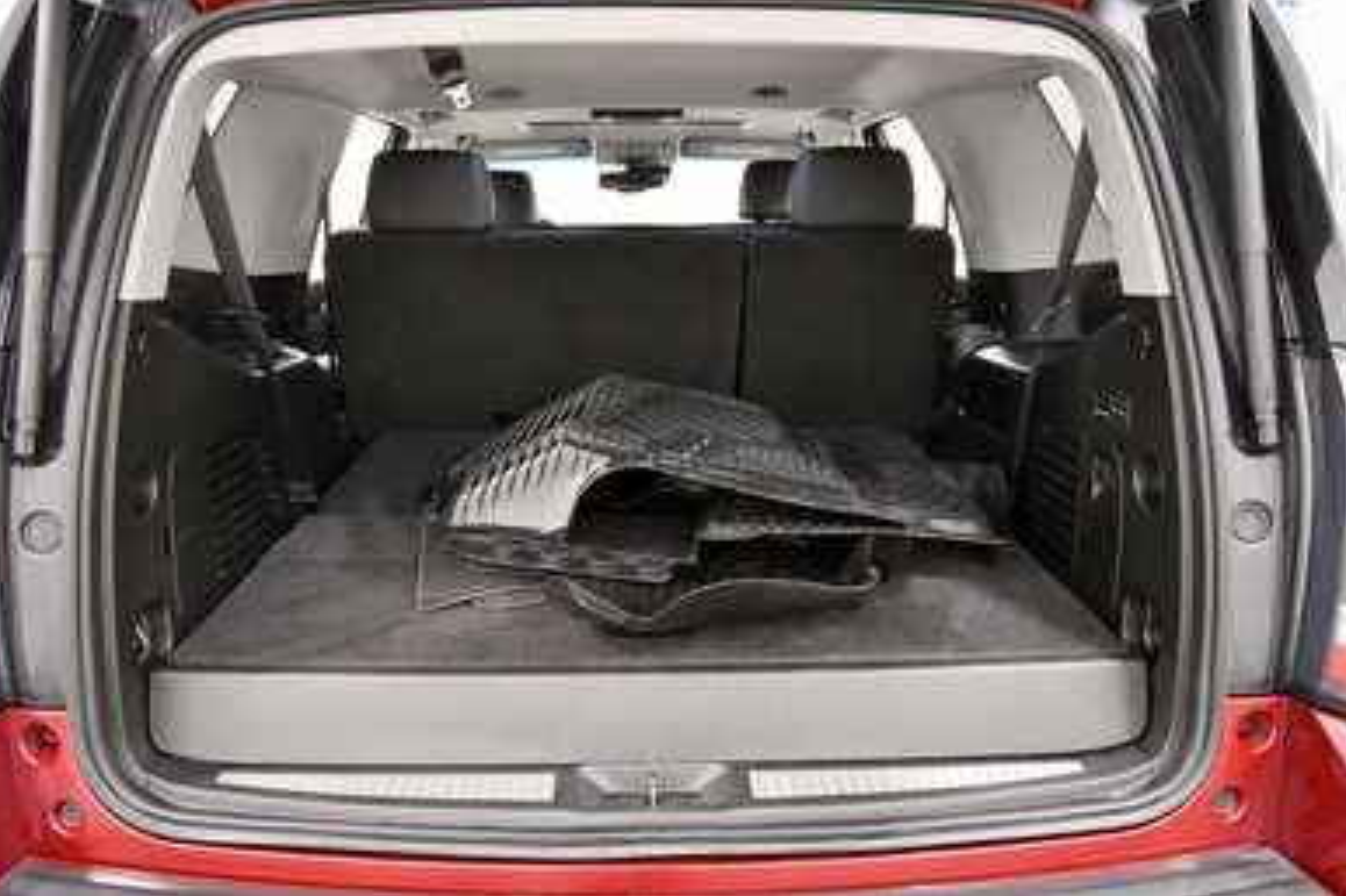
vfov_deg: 46.4
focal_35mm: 28
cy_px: 434
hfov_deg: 65.5
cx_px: 652
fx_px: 1046
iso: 4000
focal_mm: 18
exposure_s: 1/60
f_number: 5.3
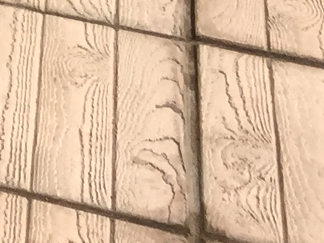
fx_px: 2125
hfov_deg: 7.0
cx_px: -887
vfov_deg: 5.7
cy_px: -689
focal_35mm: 227
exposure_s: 1/1883
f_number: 2.2
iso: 32
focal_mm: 4.15
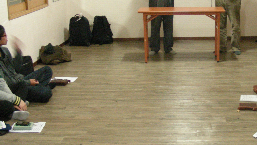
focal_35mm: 61
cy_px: 70
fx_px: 416
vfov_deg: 19.7
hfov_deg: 33.8
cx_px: 188
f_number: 3.5
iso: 523
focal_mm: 6.3
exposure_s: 1/8
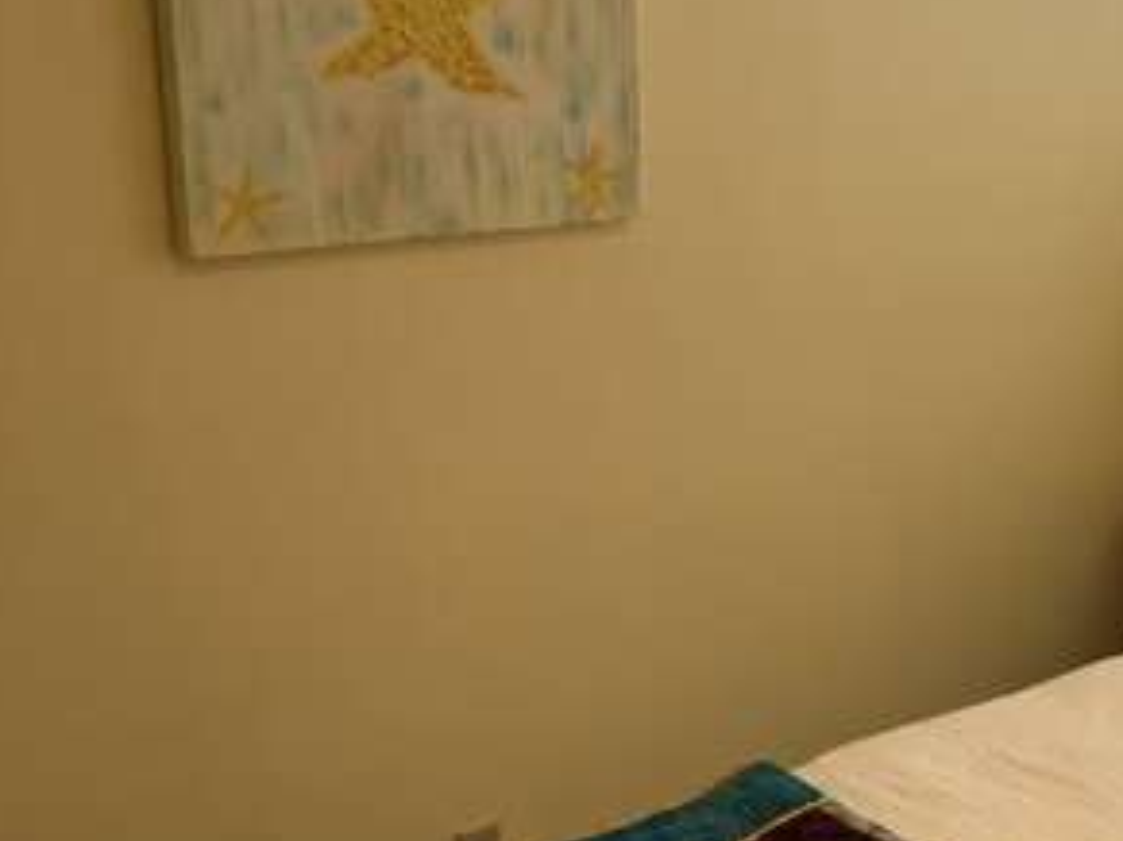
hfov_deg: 28.3
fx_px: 1978
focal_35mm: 61
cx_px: 1291
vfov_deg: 24.0
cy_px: 463
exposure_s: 1/121
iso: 100
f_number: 1.6
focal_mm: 5.1
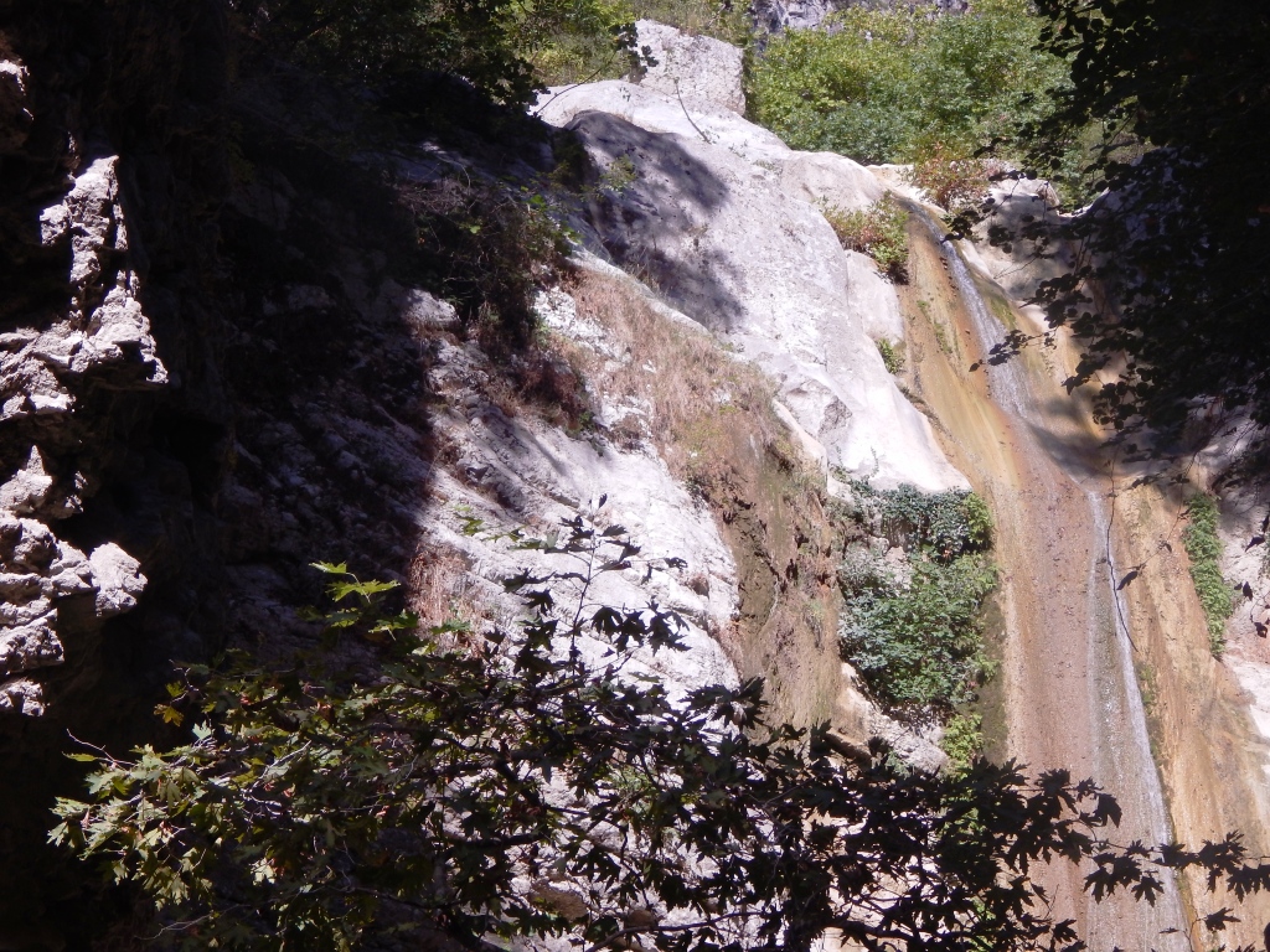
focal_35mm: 85
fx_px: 3119
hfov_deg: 23.0
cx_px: 635
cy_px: 476
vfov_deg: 17.4
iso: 125
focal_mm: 15.3
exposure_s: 1/800
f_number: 4.3
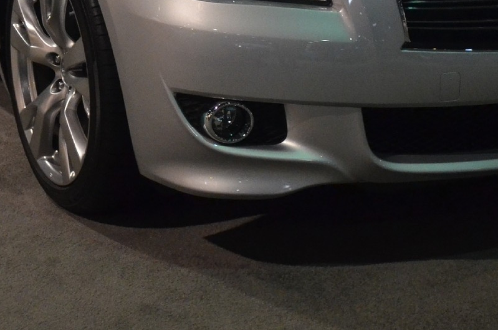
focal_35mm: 122
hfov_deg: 16.8
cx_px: 215
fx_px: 1684
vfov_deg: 10.8
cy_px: -145
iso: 1600
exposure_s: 1/100
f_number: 2.8
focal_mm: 26
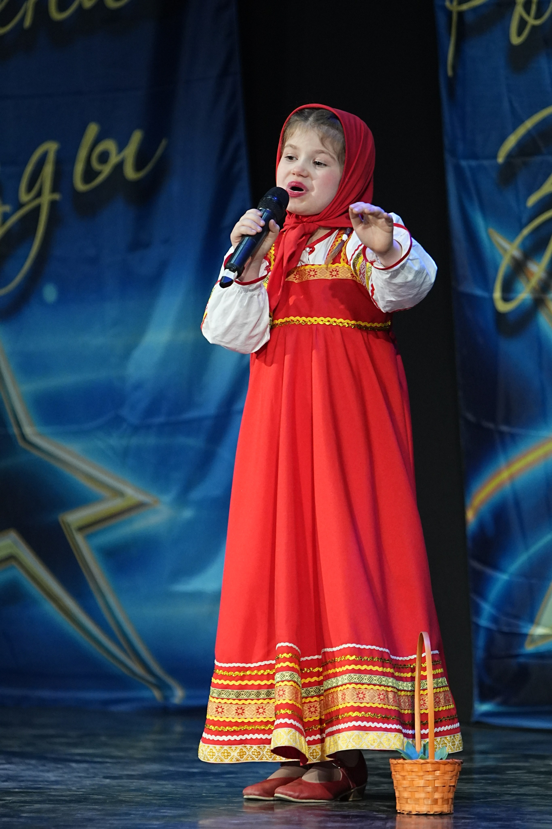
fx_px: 5681
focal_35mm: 247
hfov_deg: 5.6
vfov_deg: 8.3
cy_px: 414
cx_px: 276
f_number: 2.8
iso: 2500
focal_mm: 165
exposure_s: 1/400
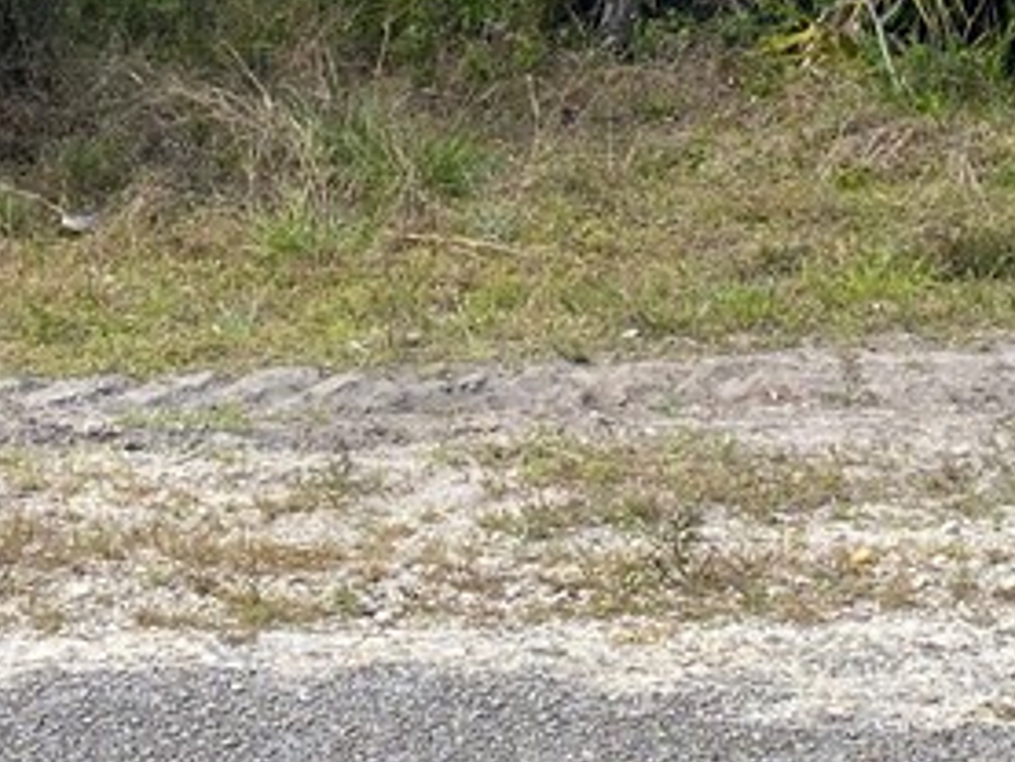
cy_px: -227
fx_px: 2816
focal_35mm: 96
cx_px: 564
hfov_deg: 20.4
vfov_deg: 14.7
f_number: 1.8
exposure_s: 1/1124
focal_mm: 4.25
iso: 32
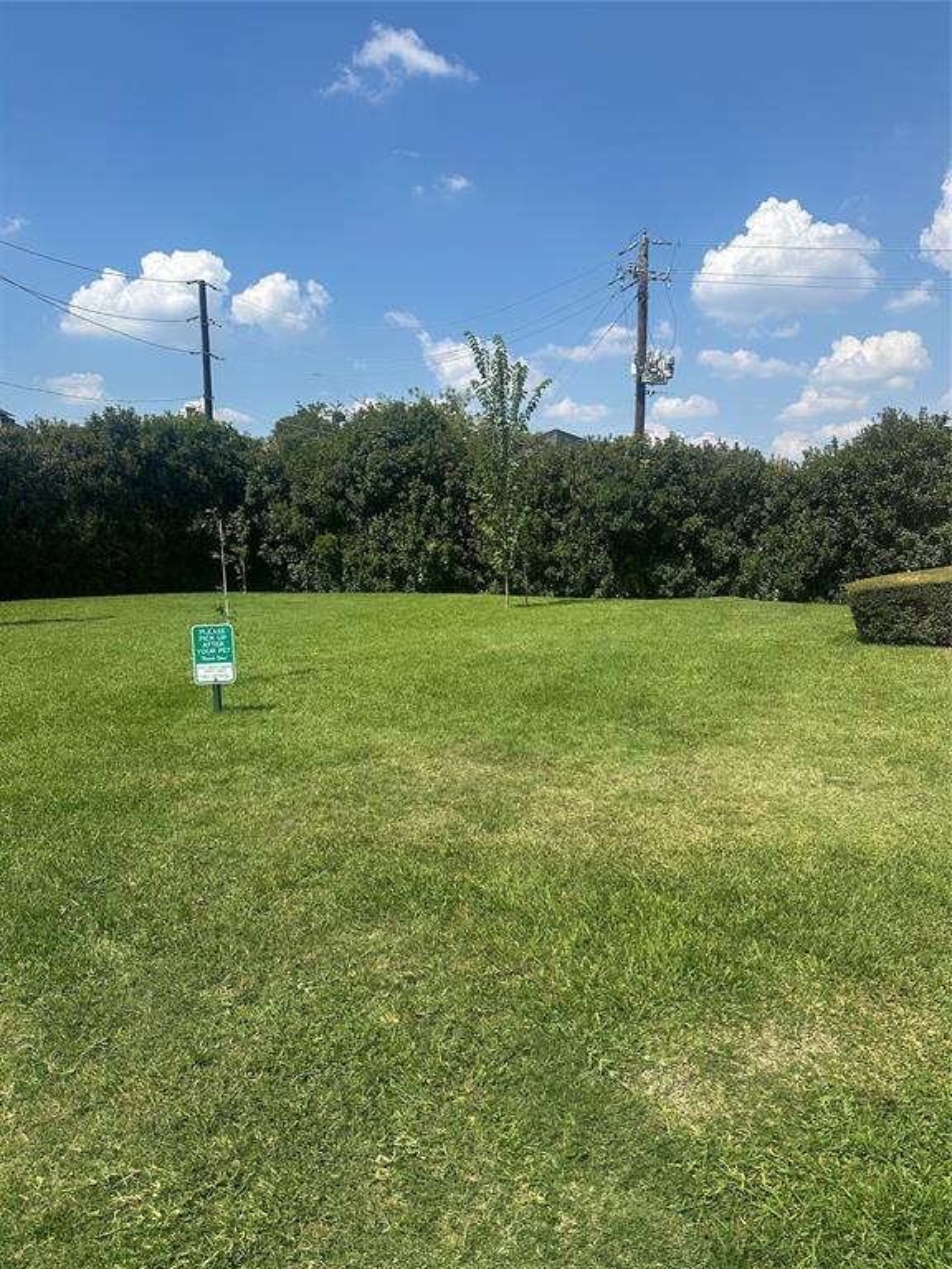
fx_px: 880
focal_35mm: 24
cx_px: 476
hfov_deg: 56.8
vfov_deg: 71.6
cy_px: 634
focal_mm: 6.86
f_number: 1.78
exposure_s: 1/5000
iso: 80
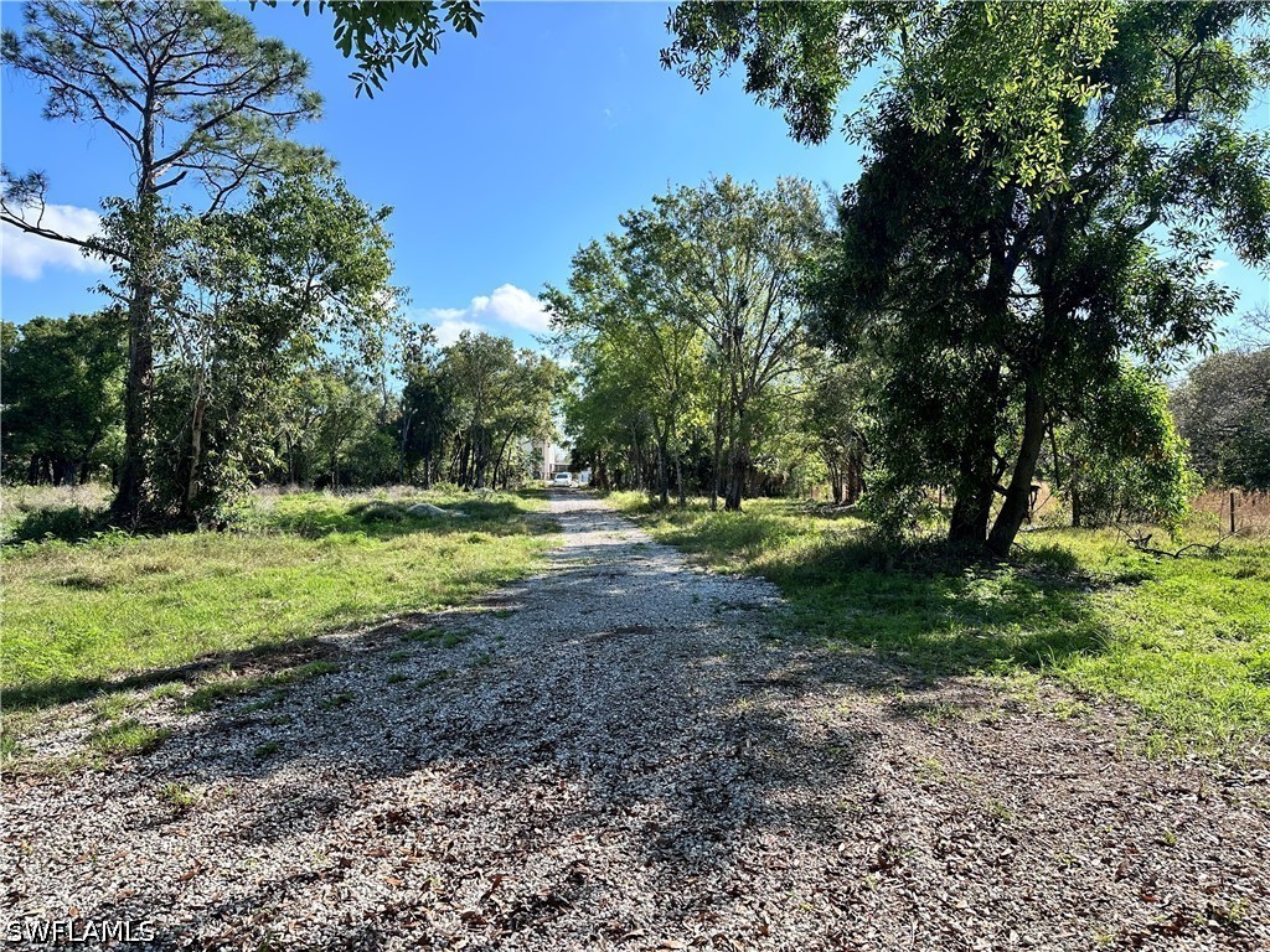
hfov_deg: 71.6
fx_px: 881
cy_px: 476
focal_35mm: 24
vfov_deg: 56.8
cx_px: 635
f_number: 1.78
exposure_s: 1/2469
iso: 80
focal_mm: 6.86
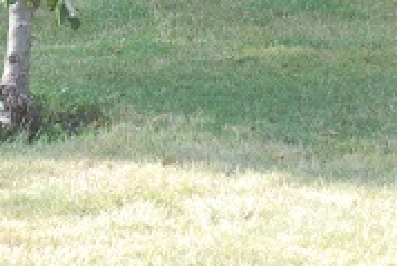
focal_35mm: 324
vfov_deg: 4.2
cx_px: -368
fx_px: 3576
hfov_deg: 6.2
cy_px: -267
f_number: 10
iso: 400
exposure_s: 1/80
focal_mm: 48
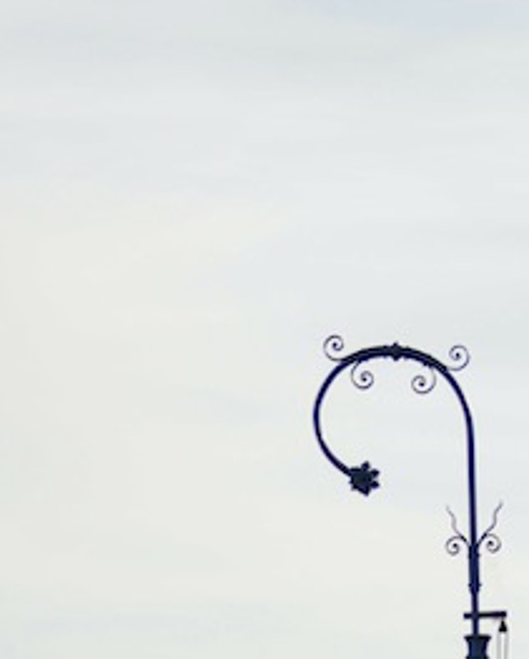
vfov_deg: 5.8
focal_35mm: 324
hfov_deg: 4.8
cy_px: 1219
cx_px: 233
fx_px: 6330
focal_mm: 56
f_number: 5.6
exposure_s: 1/500
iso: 100
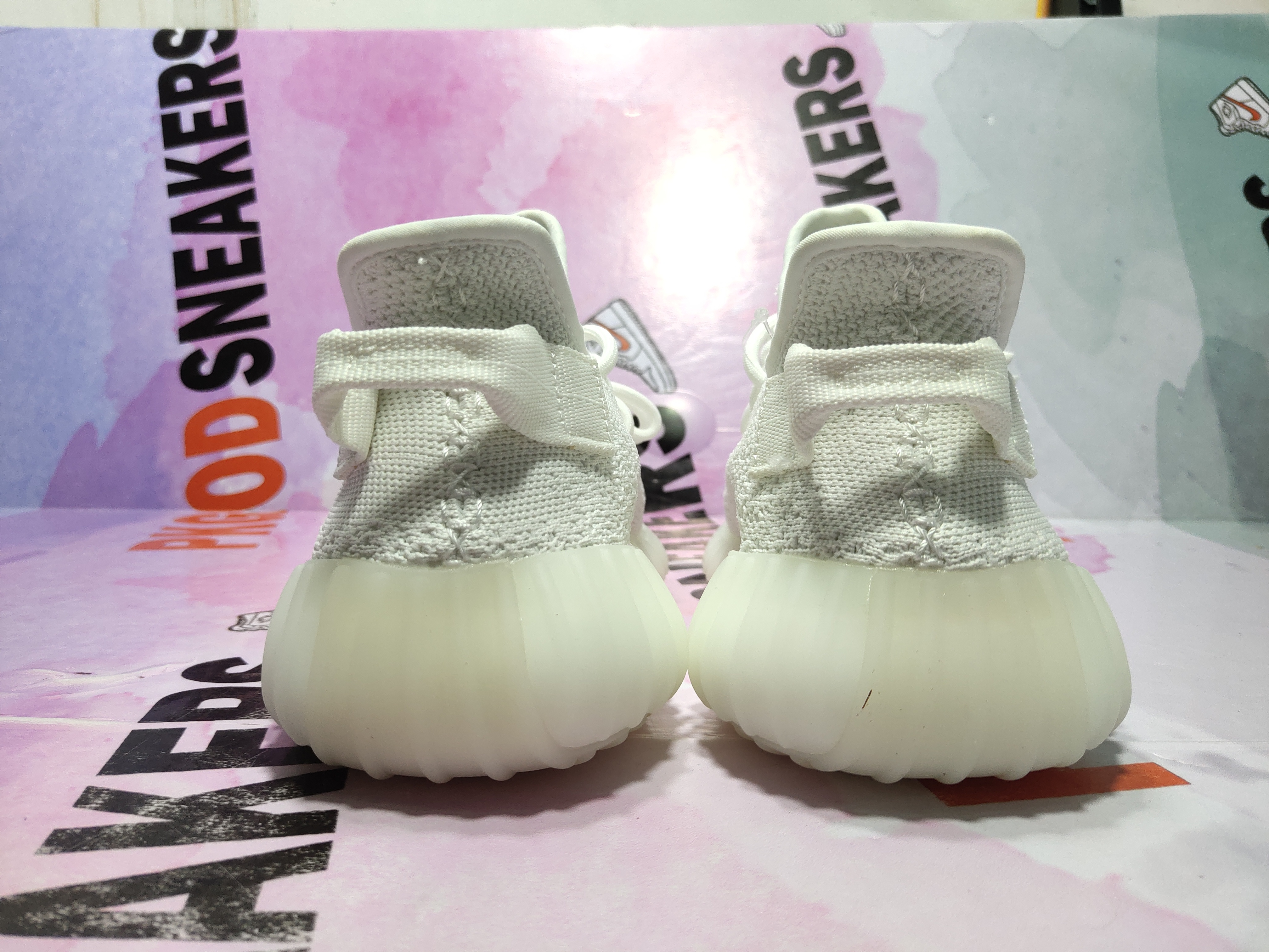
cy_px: 476
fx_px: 1100
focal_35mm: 30
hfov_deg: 60.0
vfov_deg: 46.8
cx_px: 634
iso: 85
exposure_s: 1/100
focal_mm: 4.35
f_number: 1.79
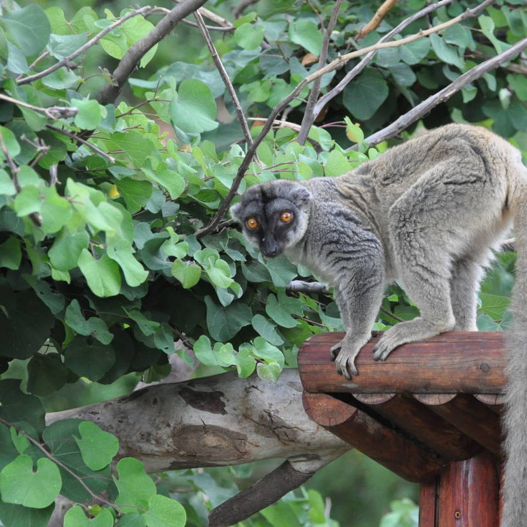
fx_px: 6232
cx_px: 464
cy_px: 299
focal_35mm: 362
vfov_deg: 4.8
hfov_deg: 4.8
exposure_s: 1/500
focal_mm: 145
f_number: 4.8
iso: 1600
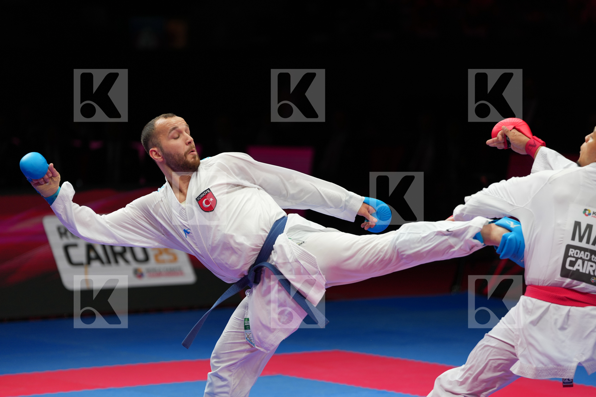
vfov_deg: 7.7
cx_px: 298
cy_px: 198
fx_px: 2946
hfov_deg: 11.6
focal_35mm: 178
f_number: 2.8
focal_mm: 178
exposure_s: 1/1000
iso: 500
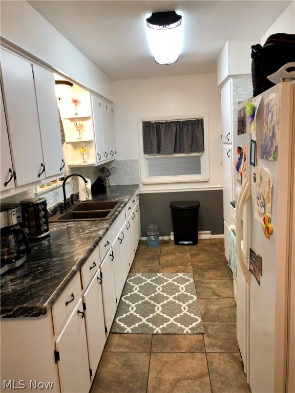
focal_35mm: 28
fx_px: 318
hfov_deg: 49.7
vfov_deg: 63.4
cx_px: 148
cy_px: 196
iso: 40
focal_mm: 4
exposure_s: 1/24
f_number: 1.8
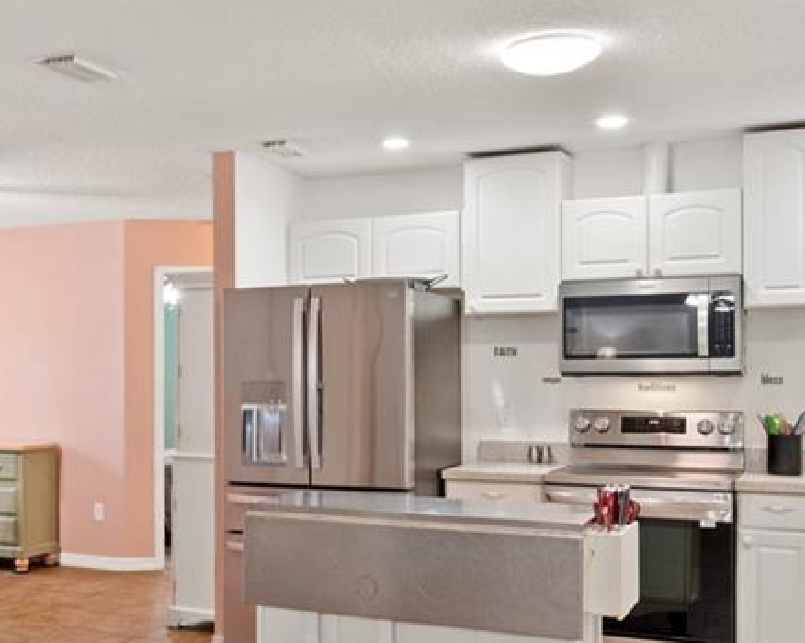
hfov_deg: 37.5
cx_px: 165
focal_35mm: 48
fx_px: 1143
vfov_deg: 31.3
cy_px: 387
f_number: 6.3
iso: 250
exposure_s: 1/1.67
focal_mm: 14
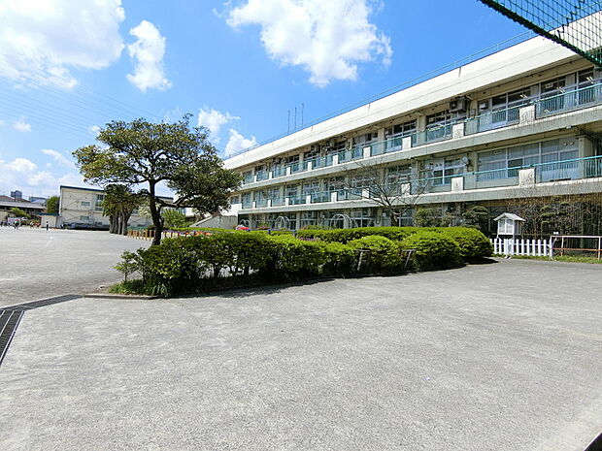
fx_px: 330
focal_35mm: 19
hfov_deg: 84.7
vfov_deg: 68.7
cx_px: 301
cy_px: 226
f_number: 6.9
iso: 80
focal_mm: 4.06
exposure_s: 1/320
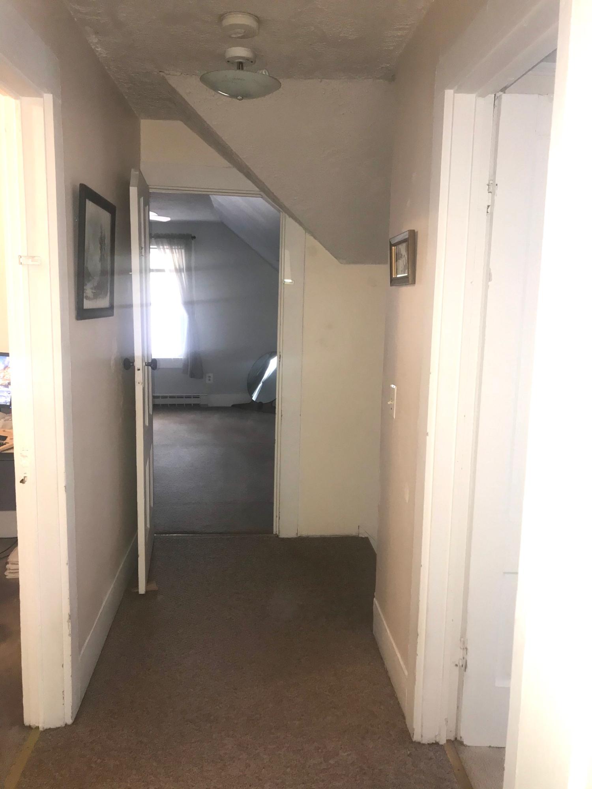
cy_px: 394
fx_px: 638
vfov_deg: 63.4
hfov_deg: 49.7
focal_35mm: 28
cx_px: 296
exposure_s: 1/16
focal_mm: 3.99
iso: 64
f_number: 1.8
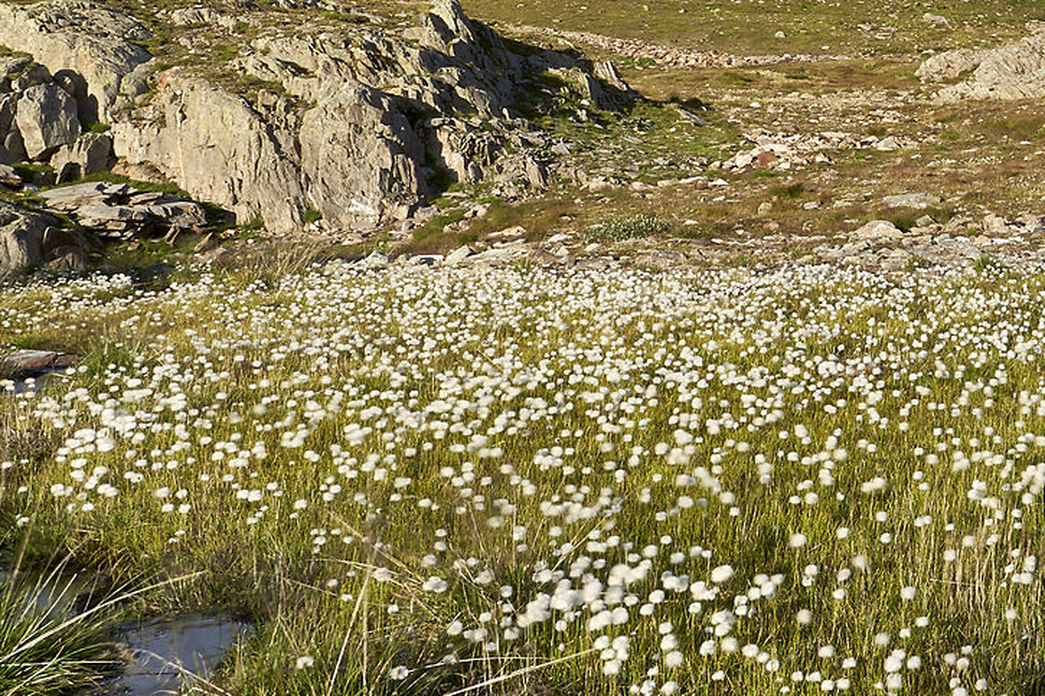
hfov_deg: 30.6
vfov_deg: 24.4
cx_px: 1316
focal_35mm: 53
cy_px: 13
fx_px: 1538
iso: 50
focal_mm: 16
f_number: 14
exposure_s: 15
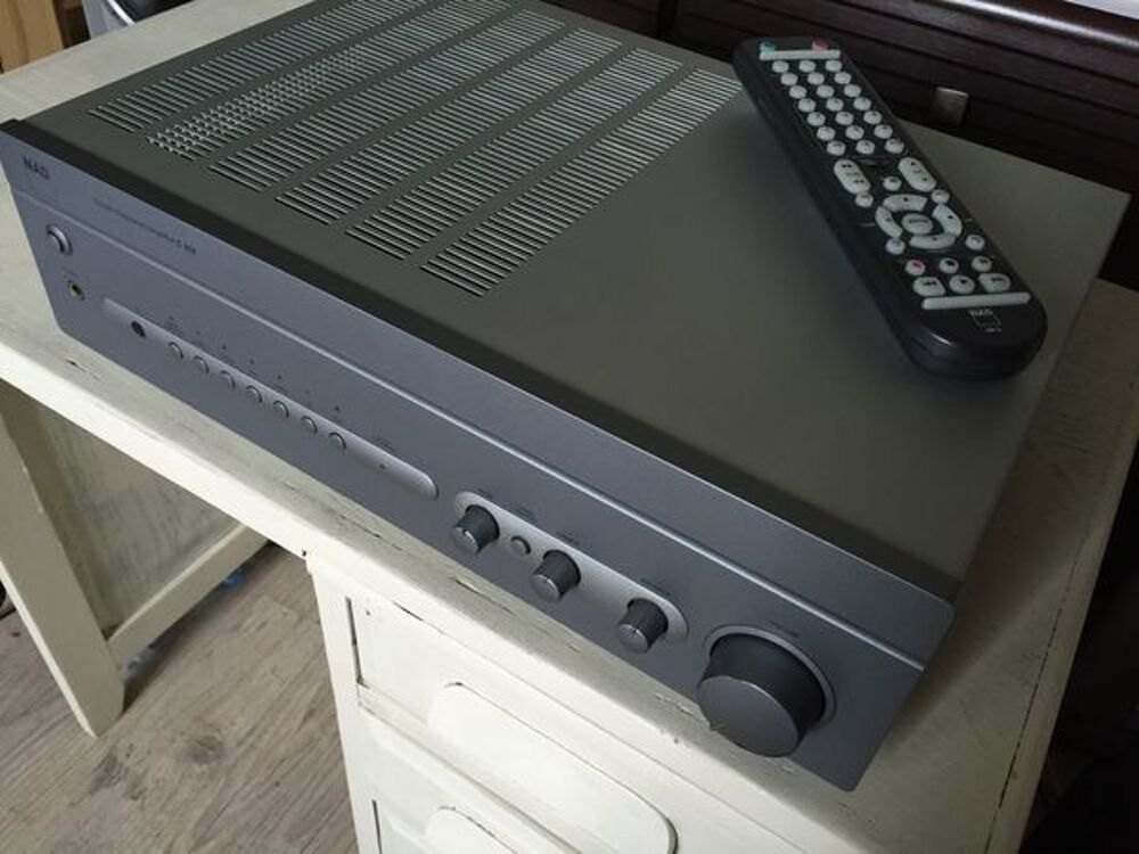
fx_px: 954
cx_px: 570
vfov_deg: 48.2
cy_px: 427
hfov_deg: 61.7
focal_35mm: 29
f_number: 2.2
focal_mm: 4.15
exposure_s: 1/33
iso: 64
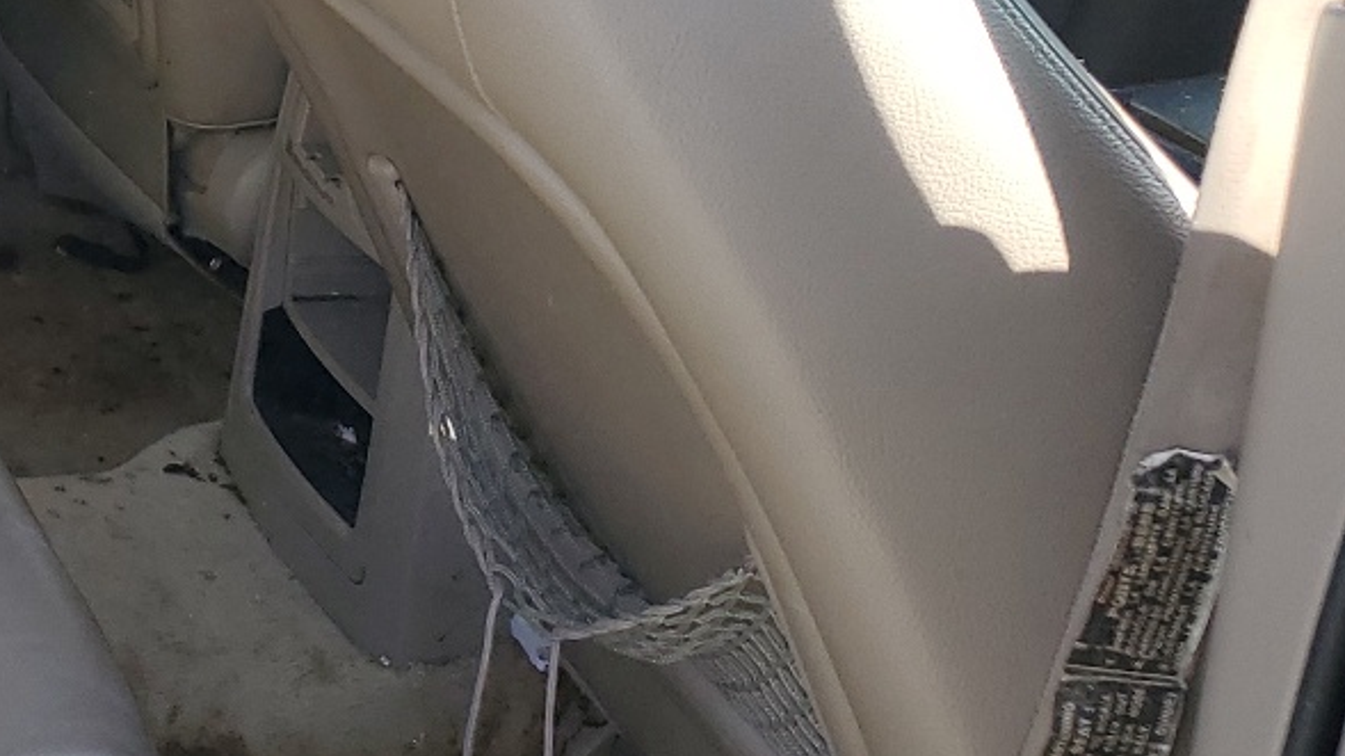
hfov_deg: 24.5
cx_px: -340
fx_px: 2746
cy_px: -96
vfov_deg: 15.2
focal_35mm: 77
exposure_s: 1/385
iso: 50
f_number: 1.5
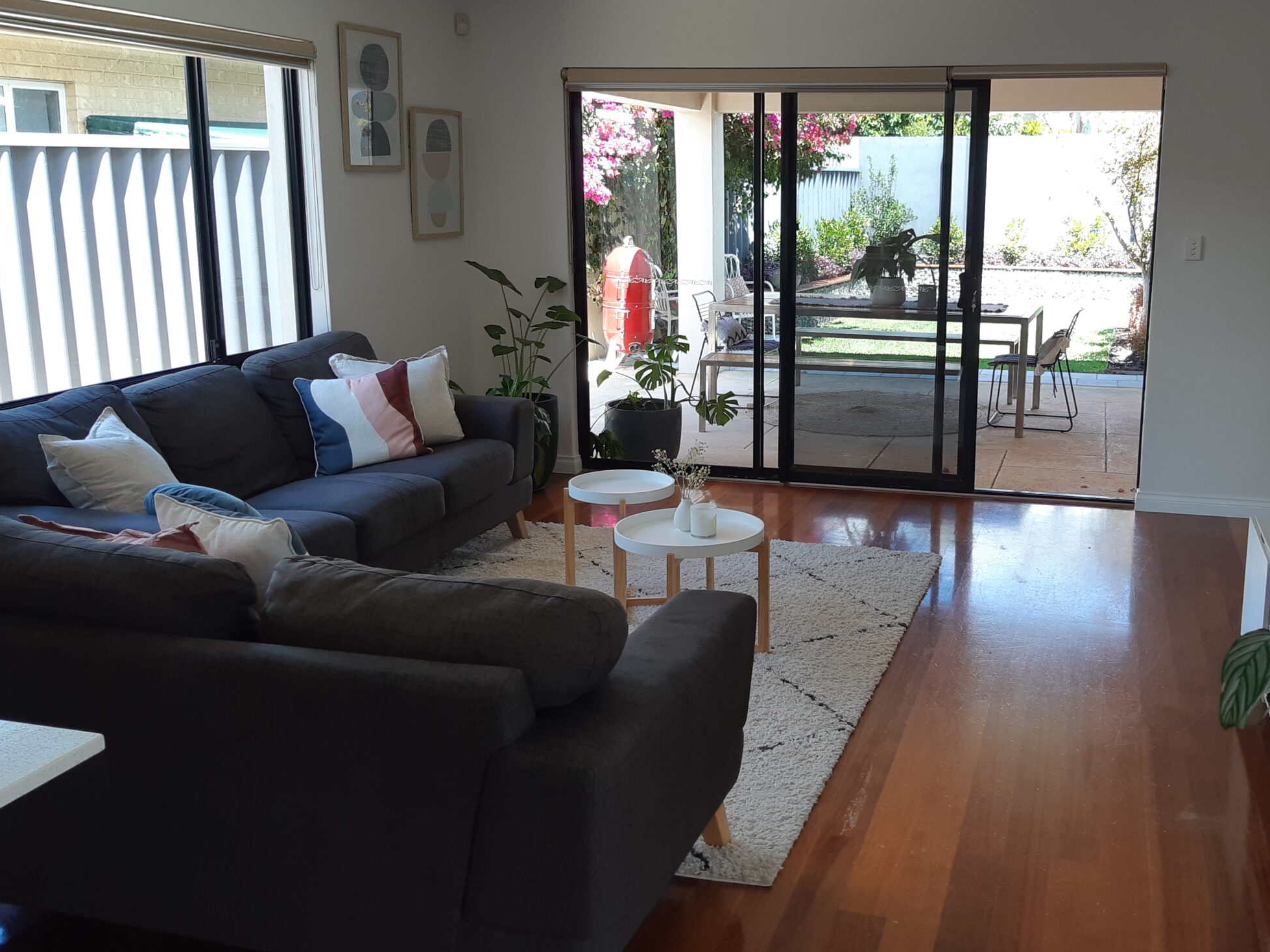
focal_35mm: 34
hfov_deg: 53.4
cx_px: 795
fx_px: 1247
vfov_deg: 41.7
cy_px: 419
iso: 40
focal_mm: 3.93
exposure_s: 1/152
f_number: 1.7
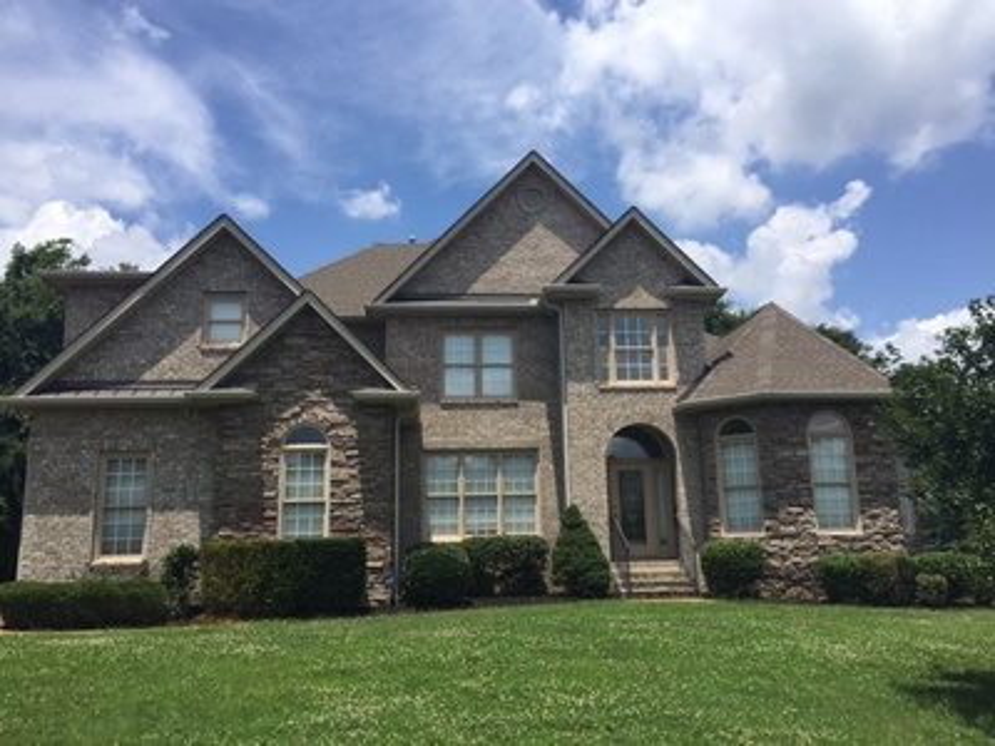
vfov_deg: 48.2
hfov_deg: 61.7
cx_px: 498
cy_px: 373
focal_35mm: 29
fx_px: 834
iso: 32
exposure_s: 1/2326
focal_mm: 4.15
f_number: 2.2
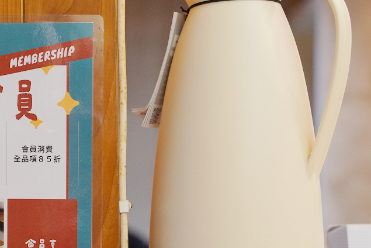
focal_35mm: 85
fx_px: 876
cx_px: 68
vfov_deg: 16.0
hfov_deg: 23.5
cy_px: 171
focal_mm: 45
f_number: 2.8
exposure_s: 1/160
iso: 3200
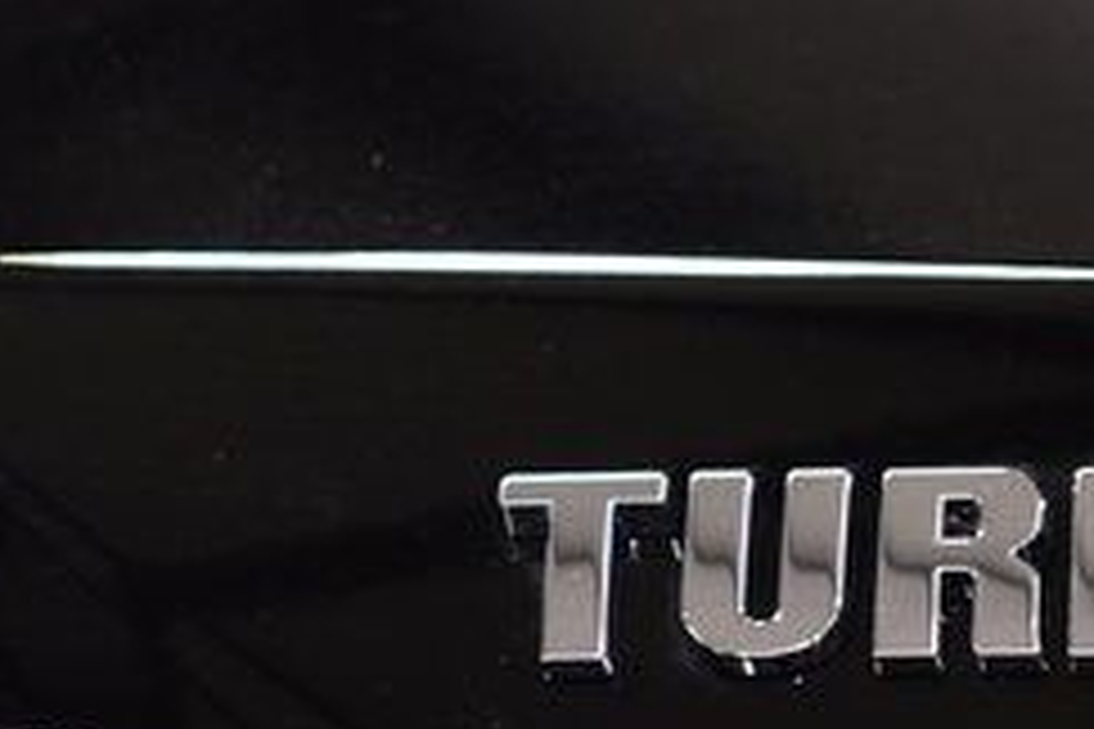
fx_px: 8387
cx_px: 1184
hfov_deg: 7.4
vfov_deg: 5.0
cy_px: 520
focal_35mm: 276
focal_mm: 70
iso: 1600
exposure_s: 1/125
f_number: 3.5
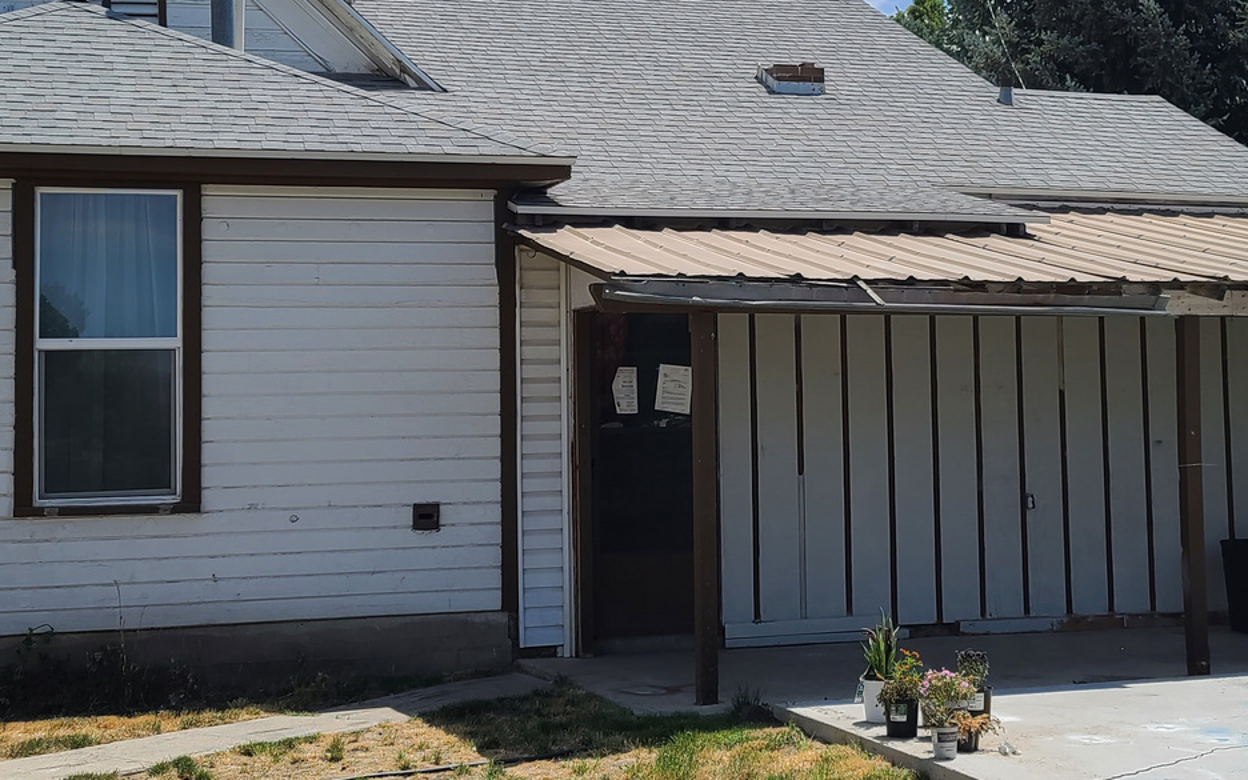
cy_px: 224
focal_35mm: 58
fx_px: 1973
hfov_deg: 35.1
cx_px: 633
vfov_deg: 22.2
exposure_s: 1/1554
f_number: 1.8
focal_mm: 7
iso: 16
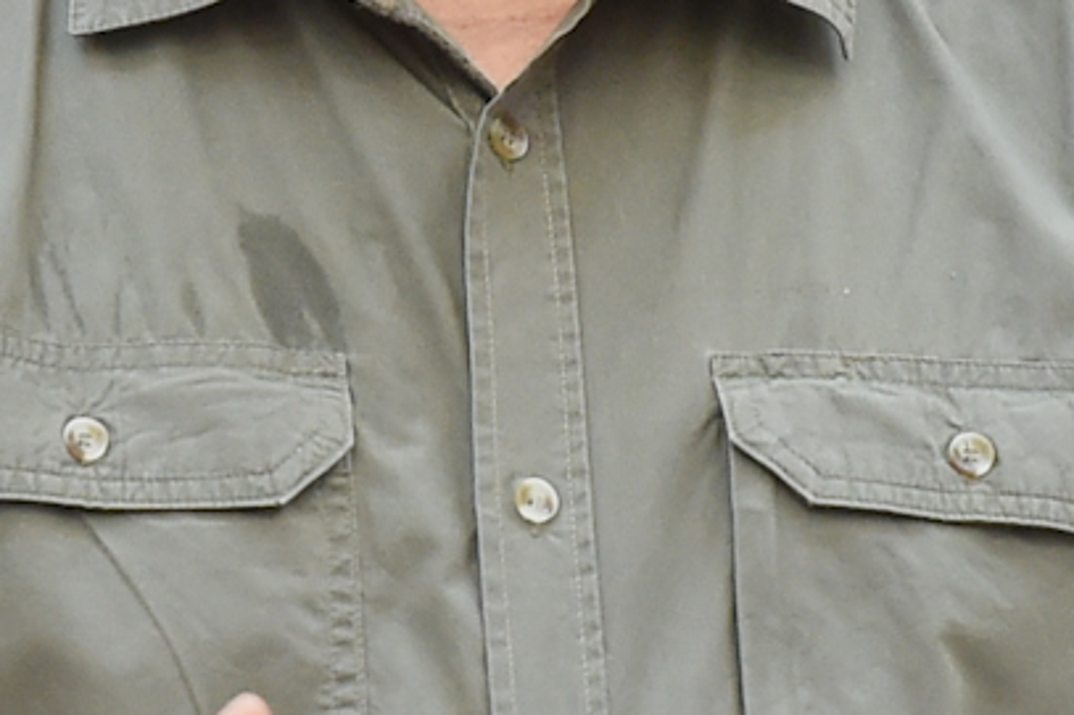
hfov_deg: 2.1
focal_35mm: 1006
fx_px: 29999
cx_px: 451
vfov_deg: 1.4
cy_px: 505
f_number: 2.8
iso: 2500
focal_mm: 200
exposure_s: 1/250
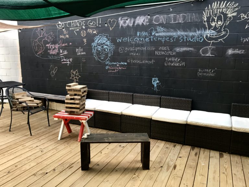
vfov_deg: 49.7
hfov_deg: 63.4
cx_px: 124
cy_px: 94
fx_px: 201
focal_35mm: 28
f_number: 1.8
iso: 20
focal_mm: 3.99
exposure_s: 1/132
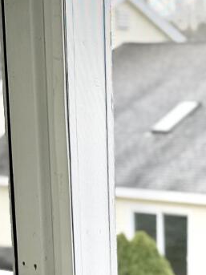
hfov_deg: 10.5
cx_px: 205
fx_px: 1112
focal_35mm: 140
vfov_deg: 12.9
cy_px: 484
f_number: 1.78
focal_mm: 6.86
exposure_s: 1/527
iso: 80
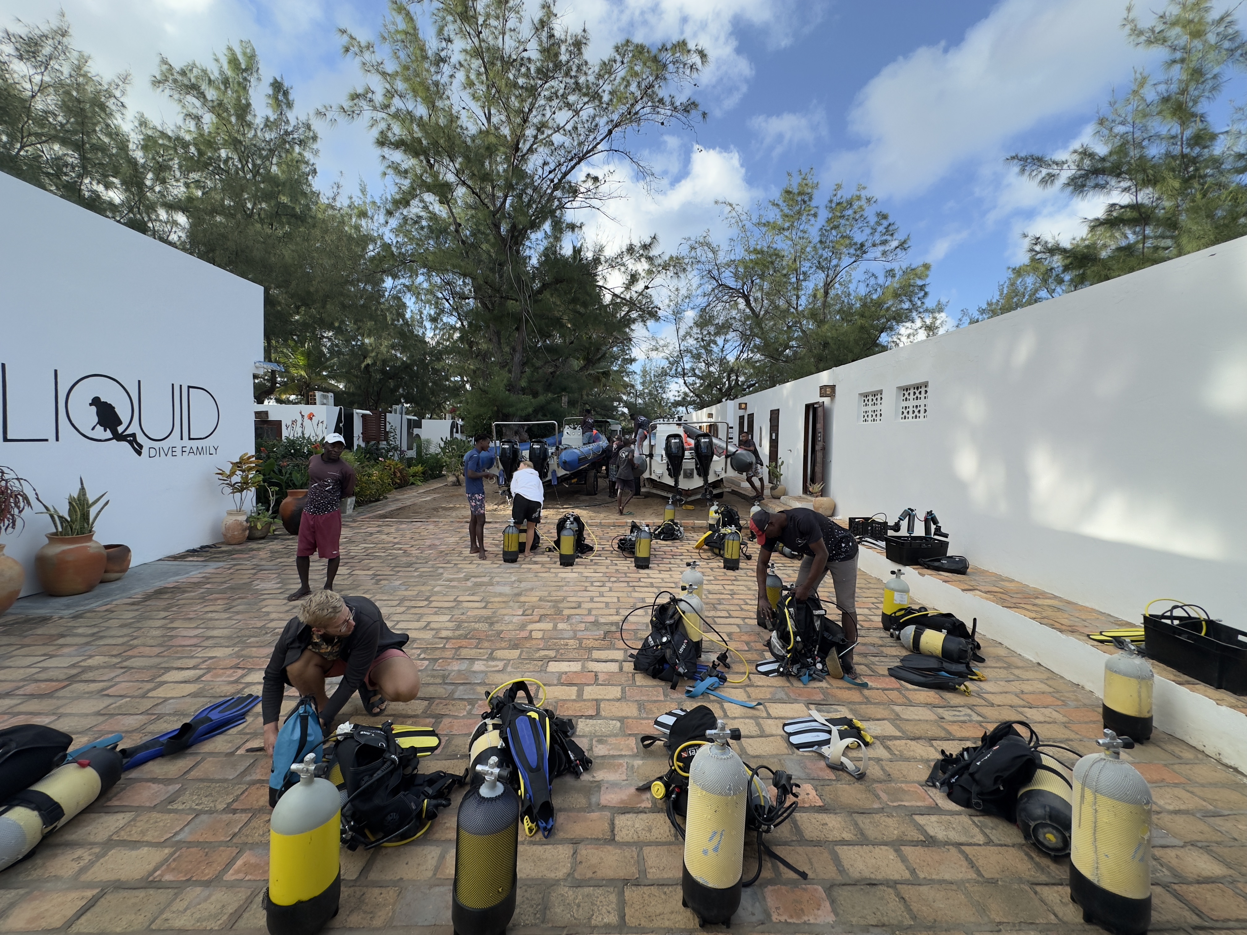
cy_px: 468
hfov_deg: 102.1
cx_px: 624
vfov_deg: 85.7
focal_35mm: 14
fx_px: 504
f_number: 2.2
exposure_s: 1/564
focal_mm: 2.22
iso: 40
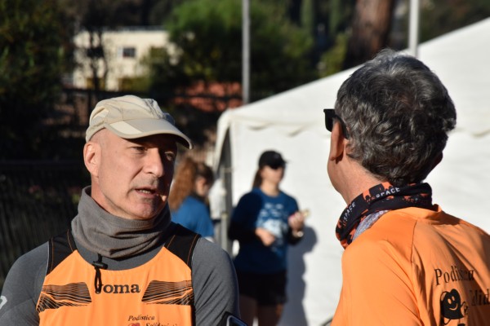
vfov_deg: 6.5
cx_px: 245
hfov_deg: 9.8
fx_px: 2858
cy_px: 163
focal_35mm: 210
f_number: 10
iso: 320
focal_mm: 140
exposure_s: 1/800
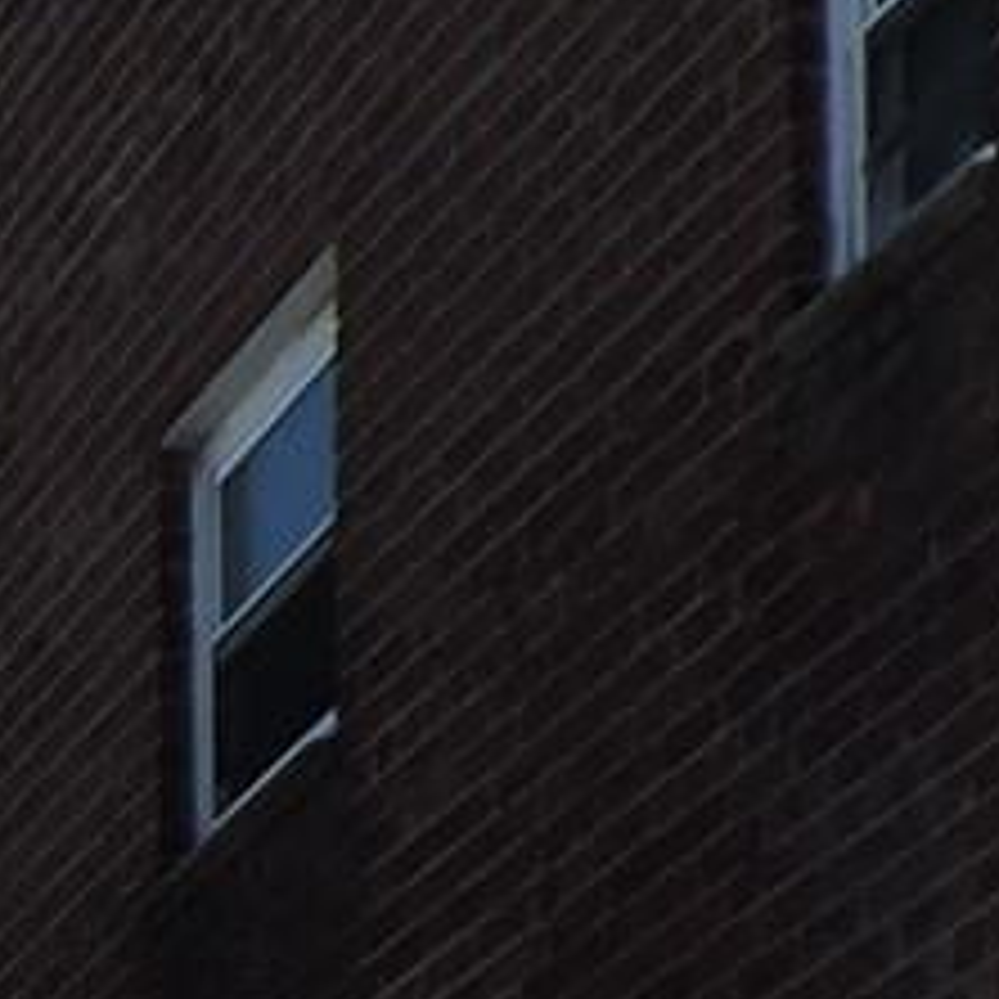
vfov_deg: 7.8
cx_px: -2142
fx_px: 6400
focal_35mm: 196
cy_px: 2974
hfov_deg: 7.6
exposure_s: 1/1250
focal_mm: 4.3
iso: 100
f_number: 3.3
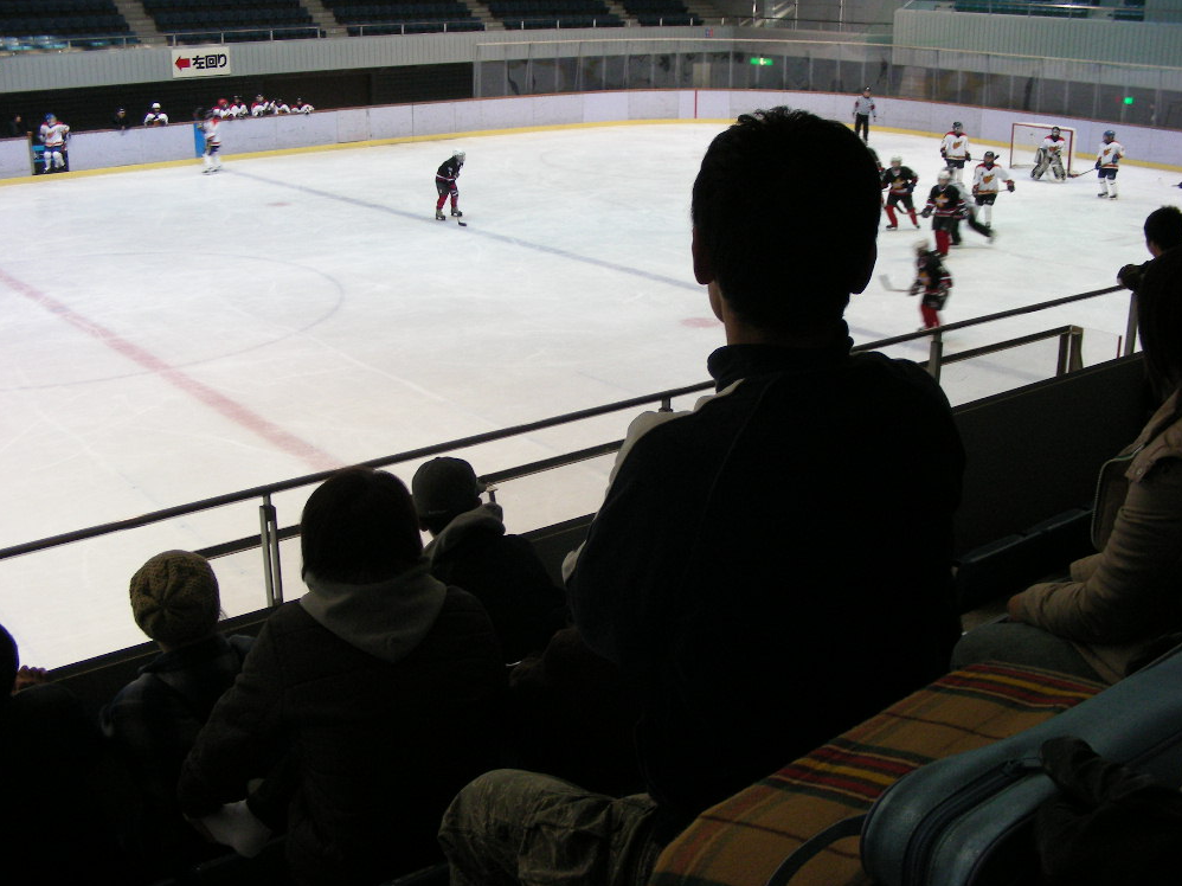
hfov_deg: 47.9
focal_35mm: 39
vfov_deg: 36.8
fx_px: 1331
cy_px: 454
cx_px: 599
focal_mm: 6.3
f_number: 3.5
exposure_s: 1/31
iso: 200
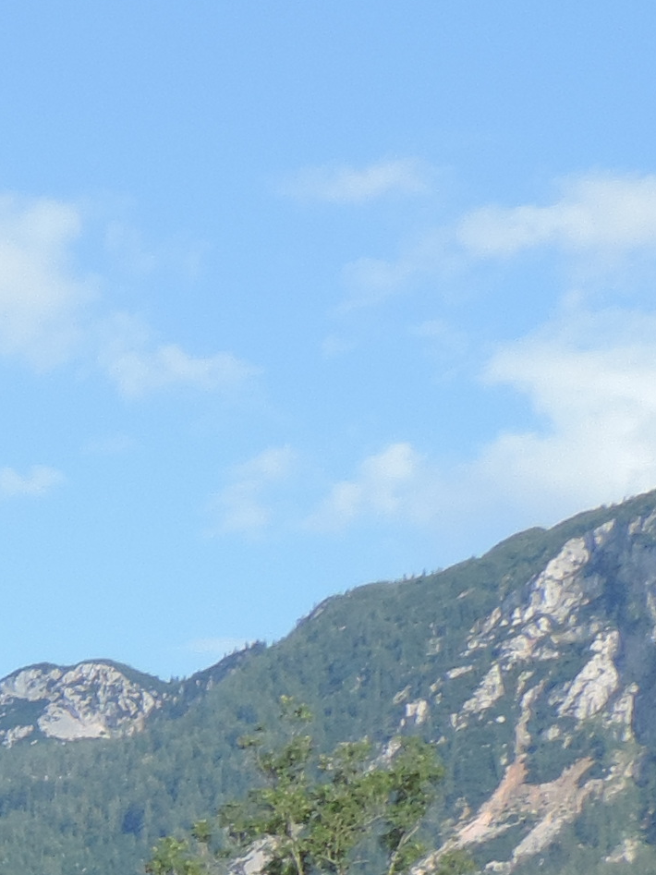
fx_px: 4574
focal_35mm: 181
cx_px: -1083
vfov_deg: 10.5
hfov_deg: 7.5
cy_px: 1343
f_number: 3.3
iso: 80
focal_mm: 6.2
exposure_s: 1/640
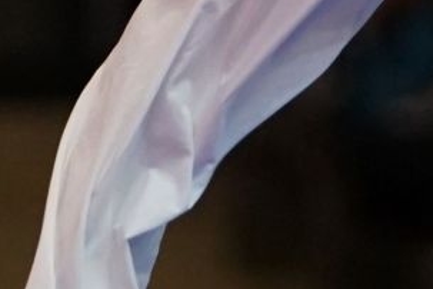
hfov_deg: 1.7
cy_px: -426
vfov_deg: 1.1
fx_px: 14372
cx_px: 725
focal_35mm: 1195
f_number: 2.8
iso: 2500
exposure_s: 1/1000
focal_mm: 134
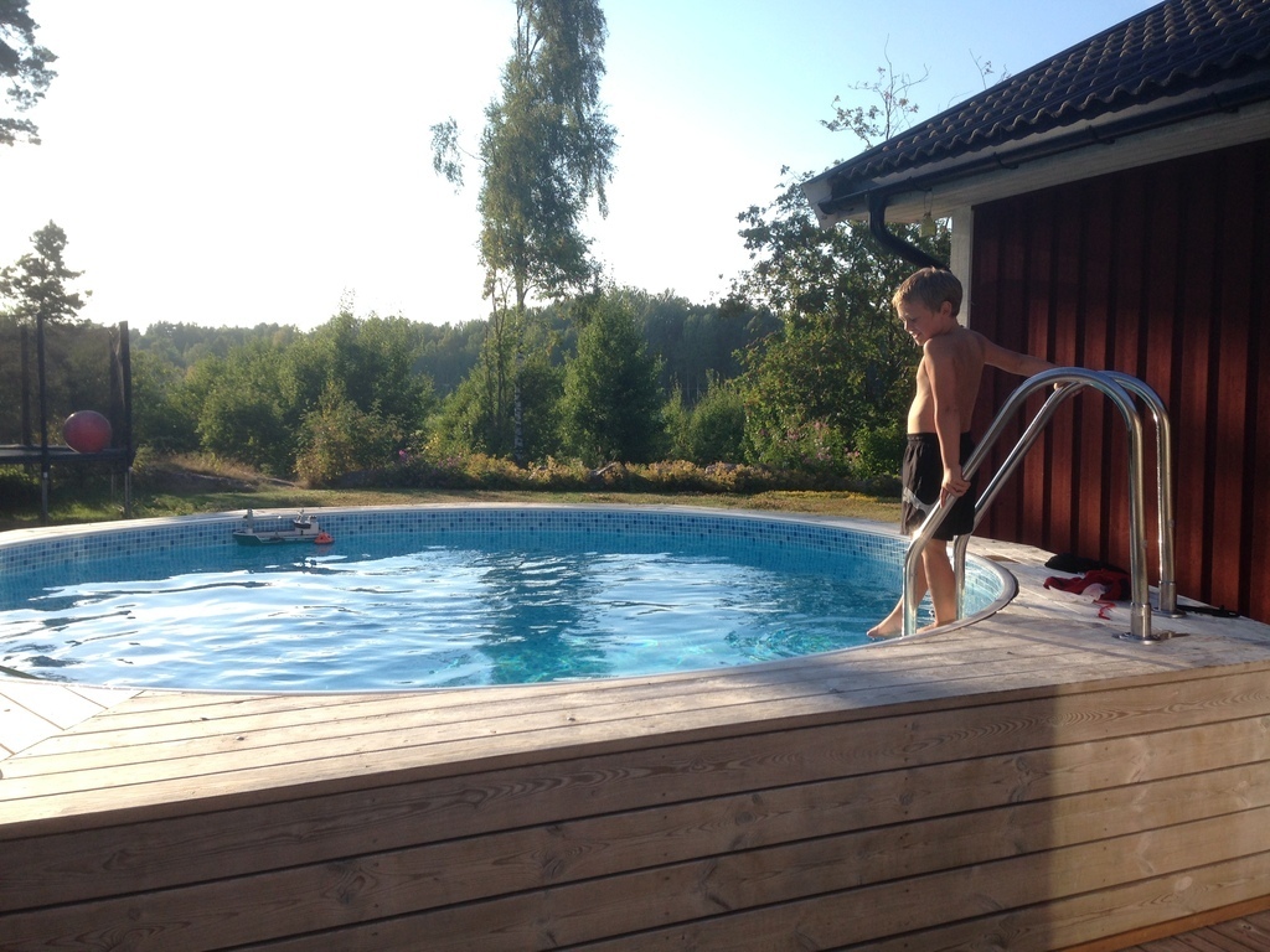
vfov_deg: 42.9
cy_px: 476
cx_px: 635
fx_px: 1211
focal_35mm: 33
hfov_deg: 55.4
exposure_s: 1/742
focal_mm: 4.12
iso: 50
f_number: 2.4
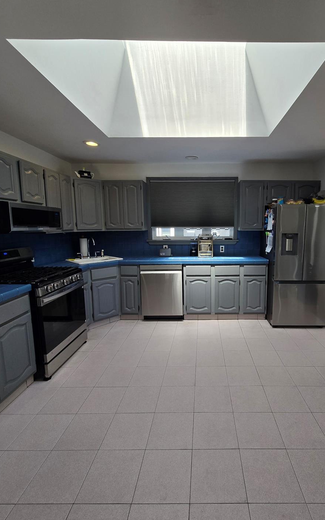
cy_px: 268
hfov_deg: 73.9
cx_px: 195
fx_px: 213
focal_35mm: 15
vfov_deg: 101.4
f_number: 2.2
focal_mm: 2.2
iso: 50
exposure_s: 1/127
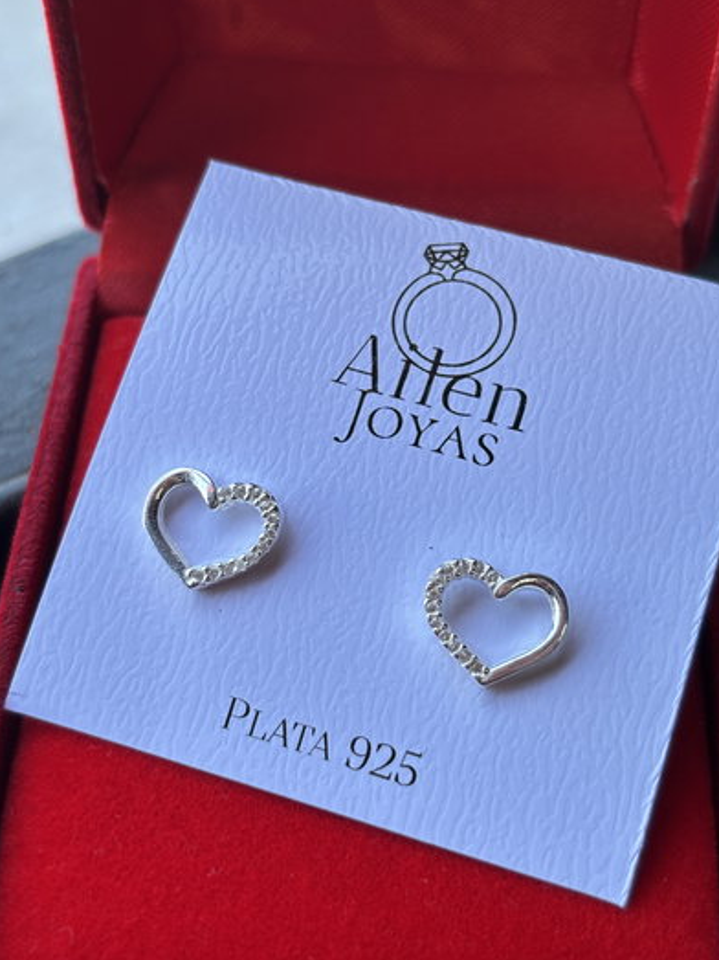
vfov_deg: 36.2
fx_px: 1468
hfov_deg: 27.5
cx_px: 361
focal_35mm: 53
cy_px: 482
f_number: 1.6
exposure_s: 1/303
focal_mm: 5.96
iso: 32
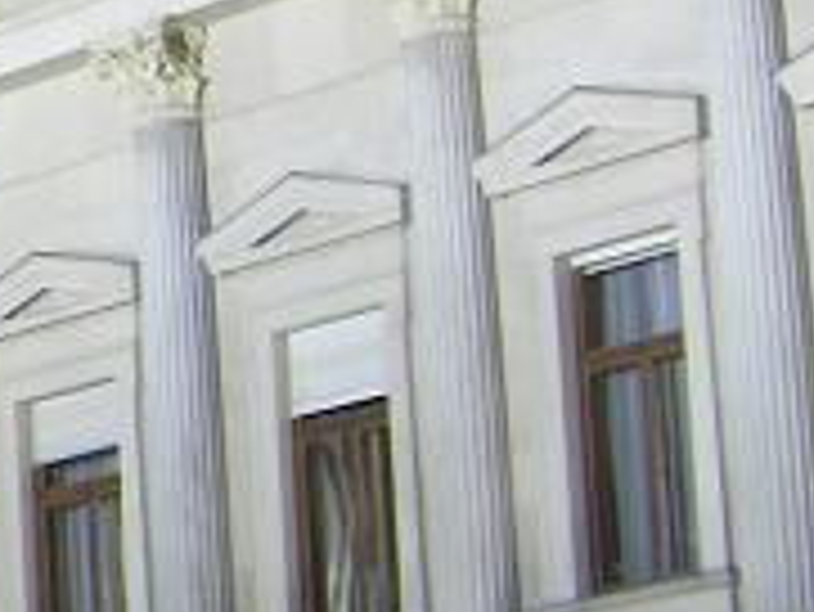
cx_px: -1534
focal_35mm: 246
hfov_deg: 7.2
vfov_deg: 6.0
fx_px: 5789
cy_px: 117
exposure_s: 1.39
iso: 100
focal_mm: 8
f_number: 2.8
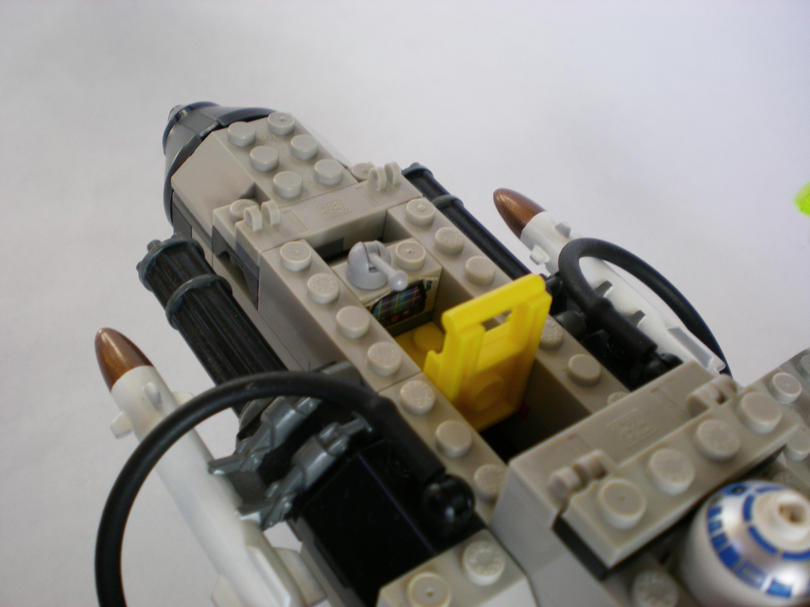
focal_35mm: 38
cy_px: 304
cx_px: 405
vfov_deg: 37.7
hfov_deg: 49.0
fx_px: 889
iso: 70
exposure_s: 1/62.8
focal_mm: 6.3
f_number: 3.1
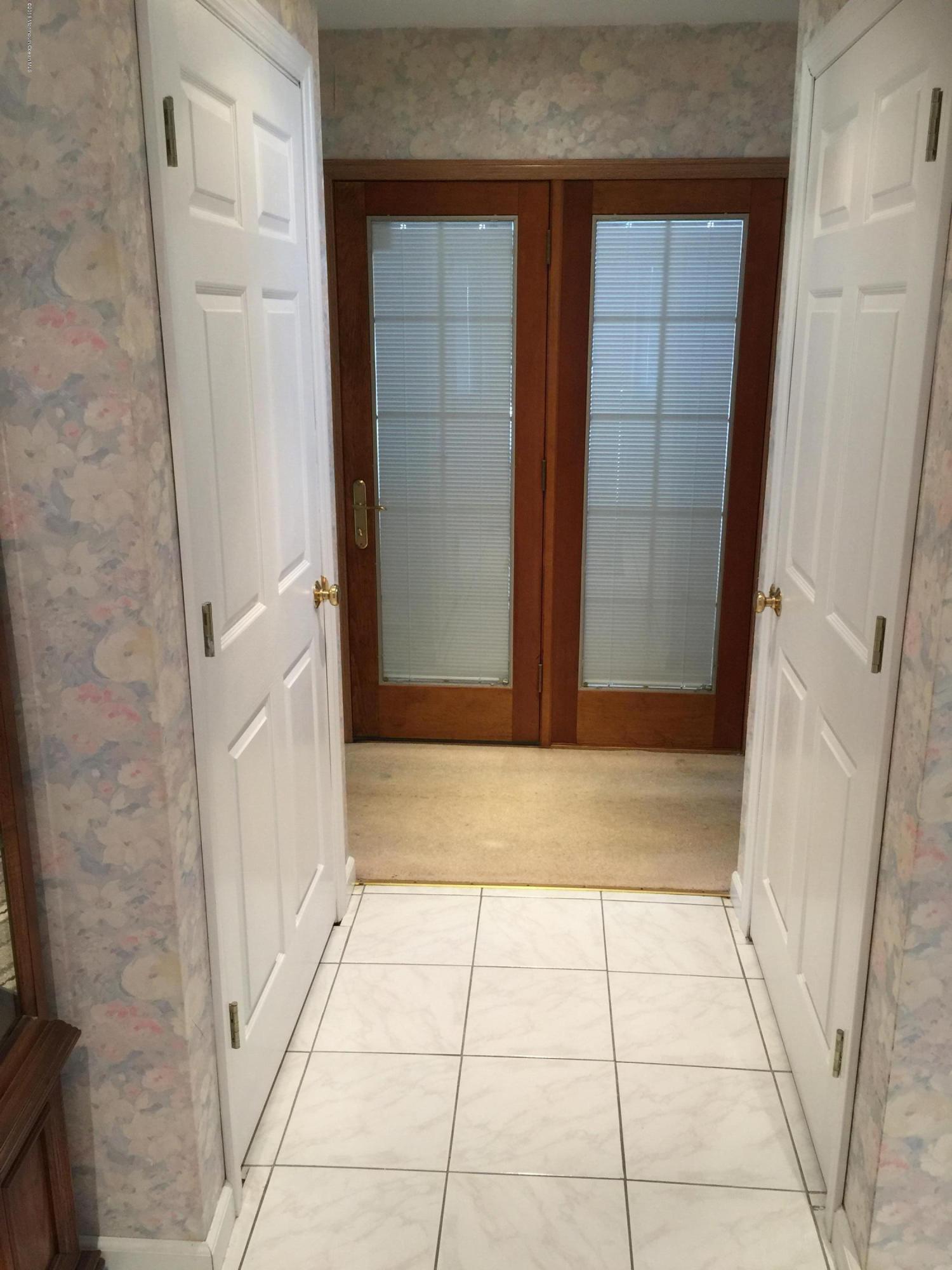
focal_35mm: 29
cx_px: 476
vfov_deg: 61.7
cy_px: 635
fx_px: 1063
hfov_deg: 48.2
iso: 50
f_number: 2.2
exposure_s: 1/15
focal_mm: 4.15
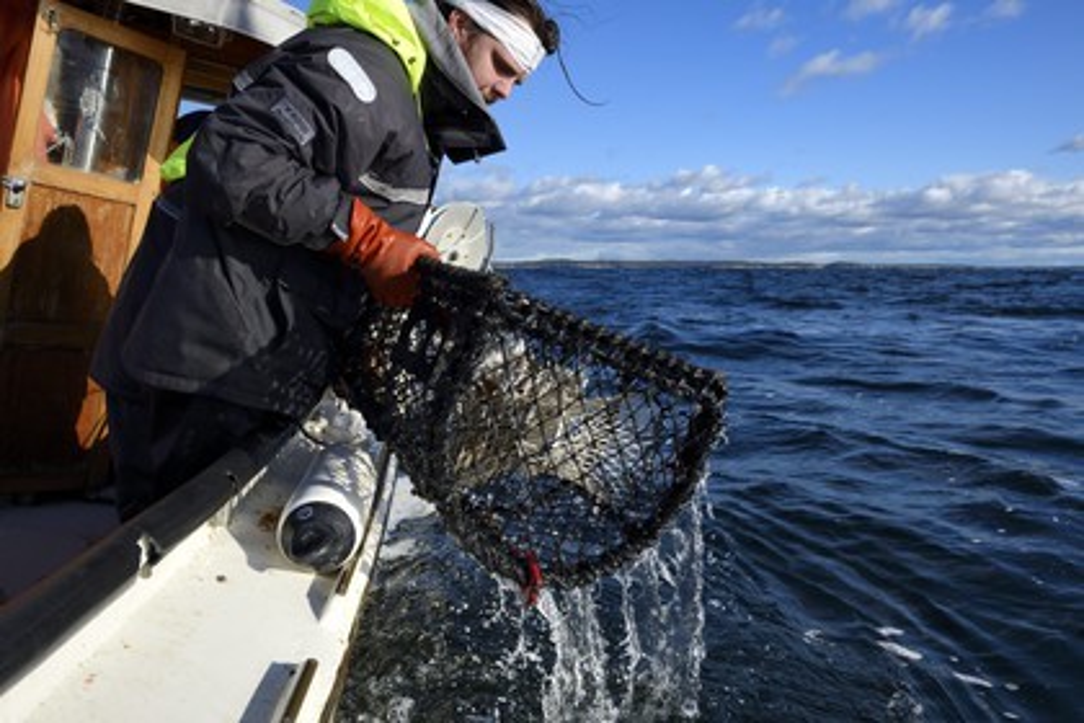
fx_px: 723
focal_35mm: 24
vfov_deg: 53.1
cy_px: 362
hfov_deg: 73.7
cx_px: 542
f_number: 13
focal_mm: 24
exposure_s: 1/640
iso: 400
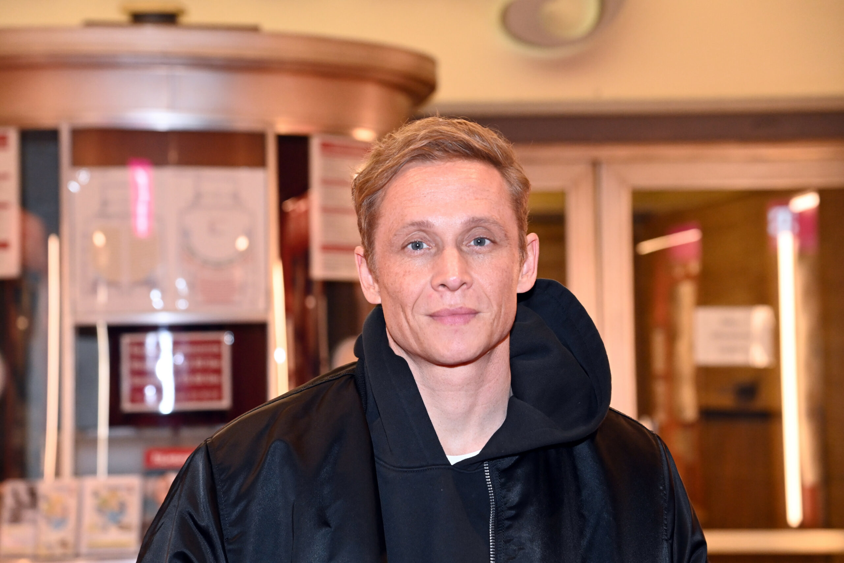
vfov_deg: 12.5
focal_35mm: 110
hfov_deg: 18.6
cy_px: 282
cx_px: 422
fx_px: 2579
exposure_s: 1/125
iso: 7200
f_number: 5.6
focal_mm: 110
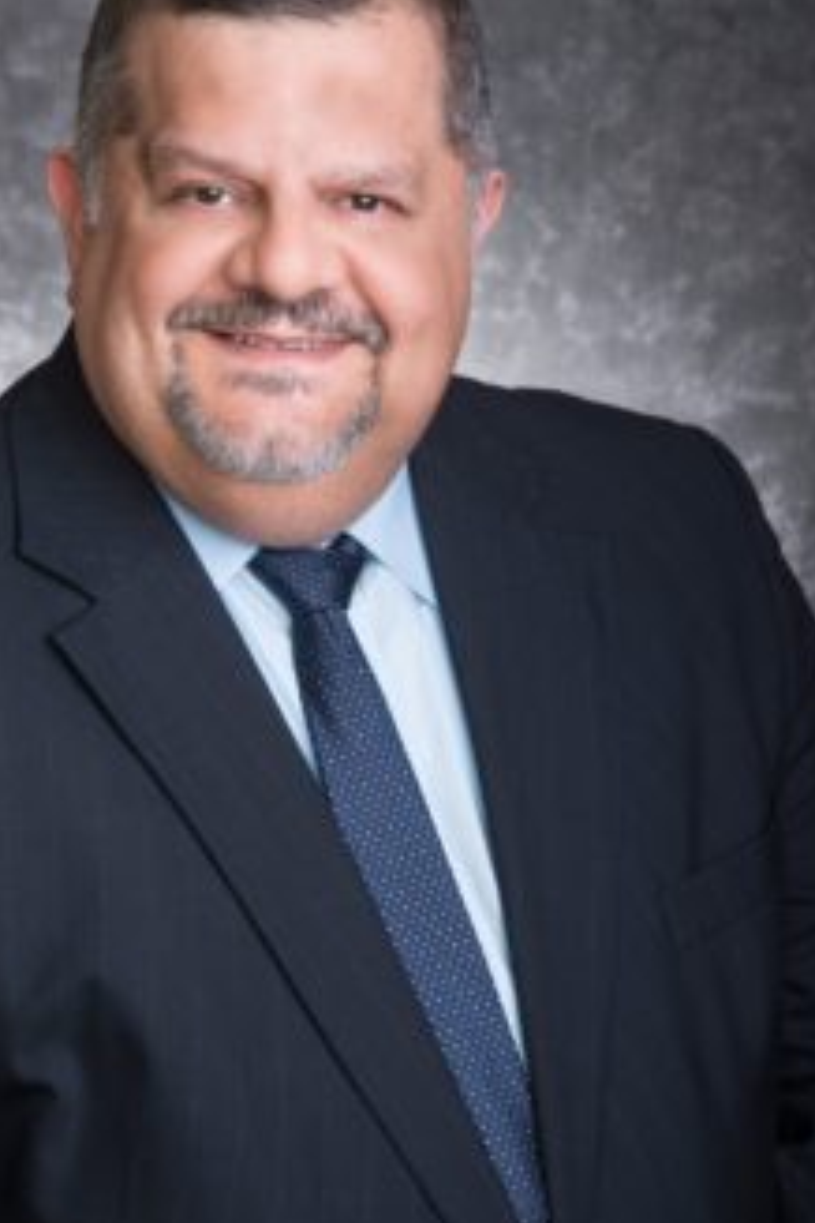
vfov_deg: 16.5
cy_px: 595
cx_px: 284
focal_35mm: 124
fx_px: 4211
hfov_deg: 11.0
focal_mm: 90
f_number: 11
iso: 100
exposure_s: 1/200
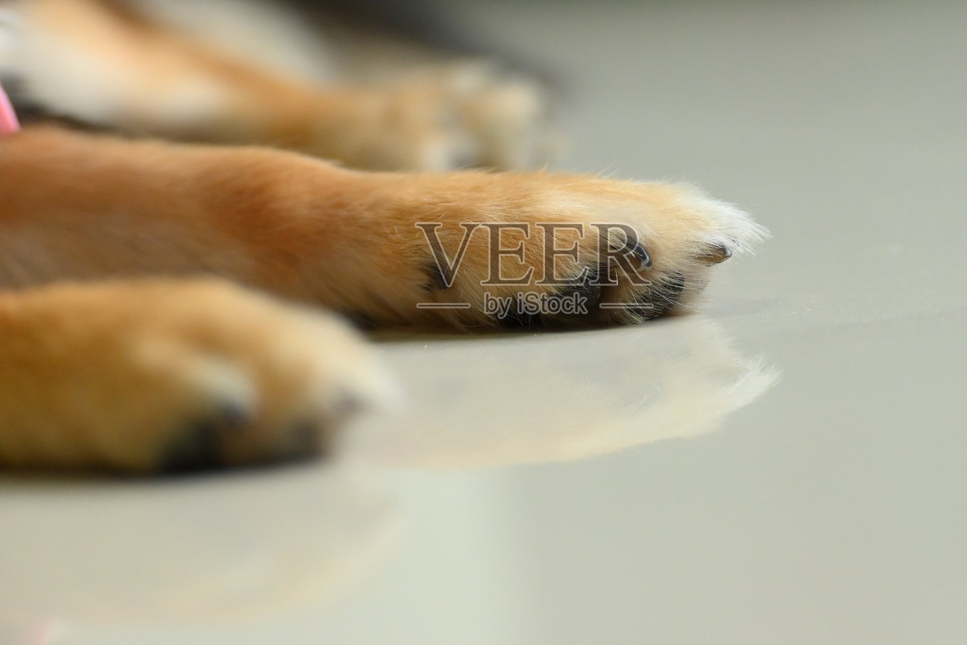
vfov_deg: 9.4
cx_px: 534
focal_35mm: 146
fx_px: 3910
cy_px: 271
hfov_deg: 14.1
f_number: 5
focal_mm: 83
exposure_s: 1/160
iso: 1600
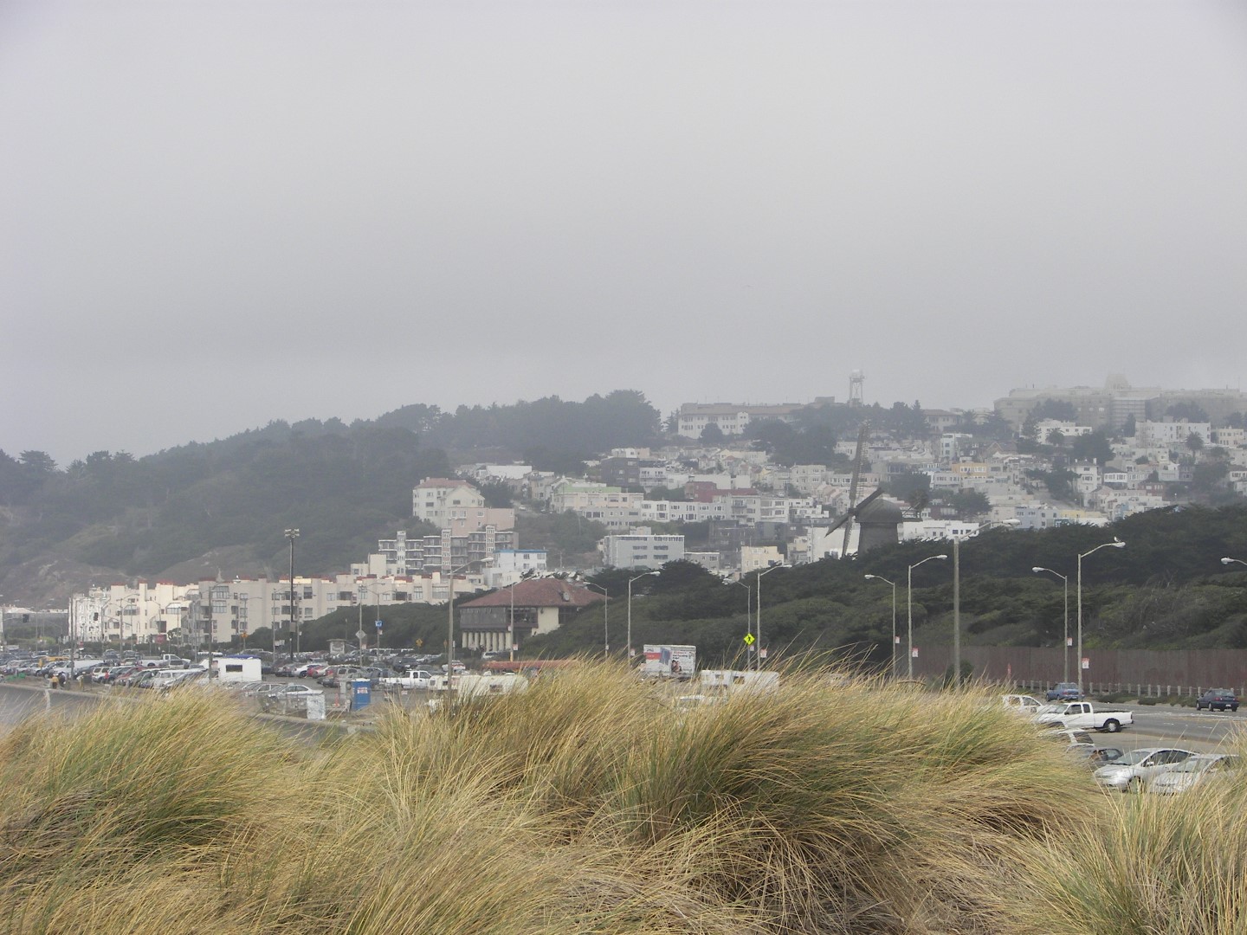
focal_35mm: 121
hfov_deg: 16.3
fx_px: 4359
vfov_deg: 12.2
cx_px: 624
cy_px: 468
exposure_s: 1/640
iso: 64
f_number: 4.5
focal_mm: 20.1
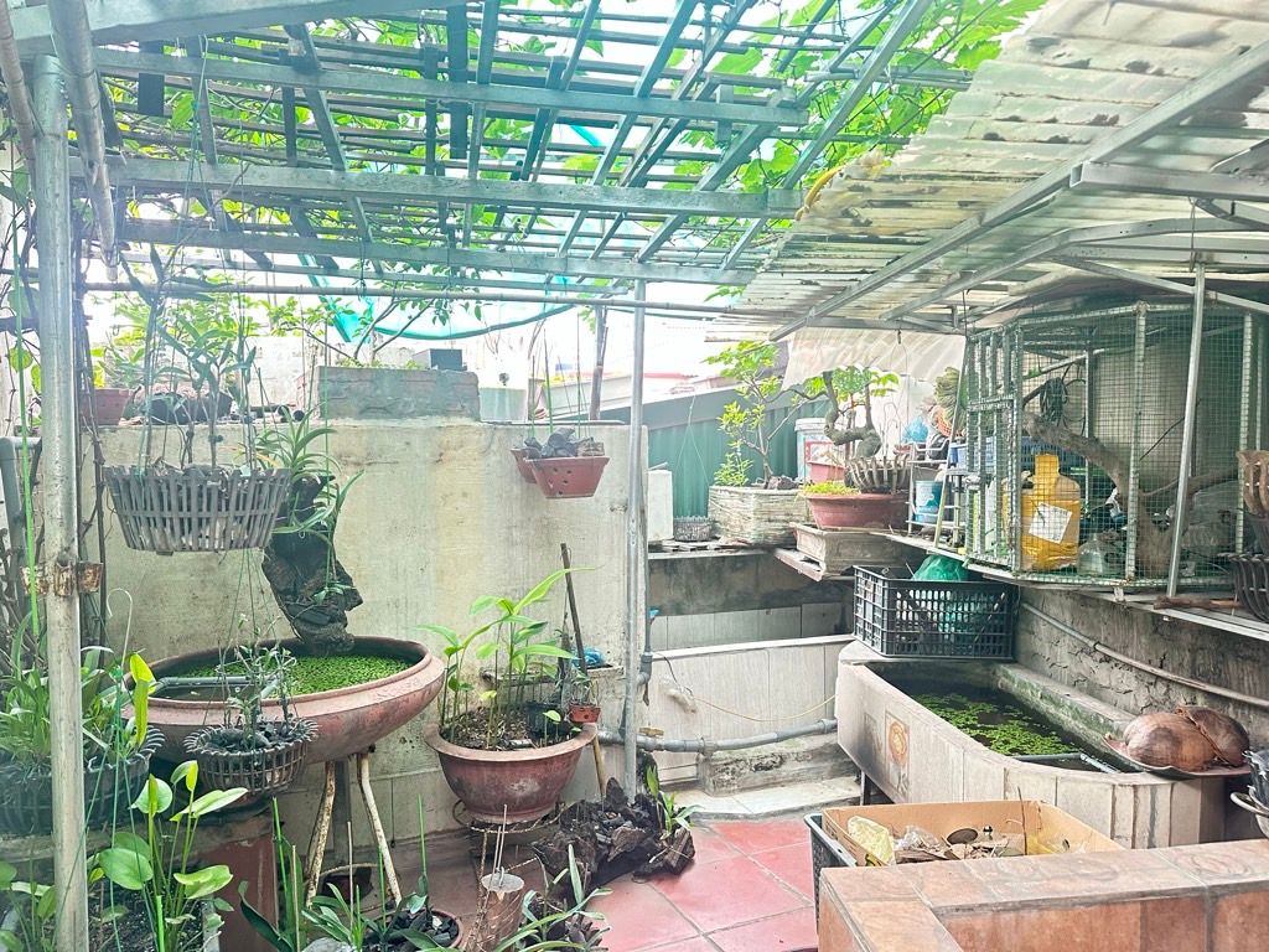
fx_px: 880
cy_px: 476
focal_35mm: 24
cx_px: 634
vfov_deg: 56.8
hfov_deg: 71.6
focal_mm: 6.86
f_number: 1.78
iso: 320
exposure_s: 1/60
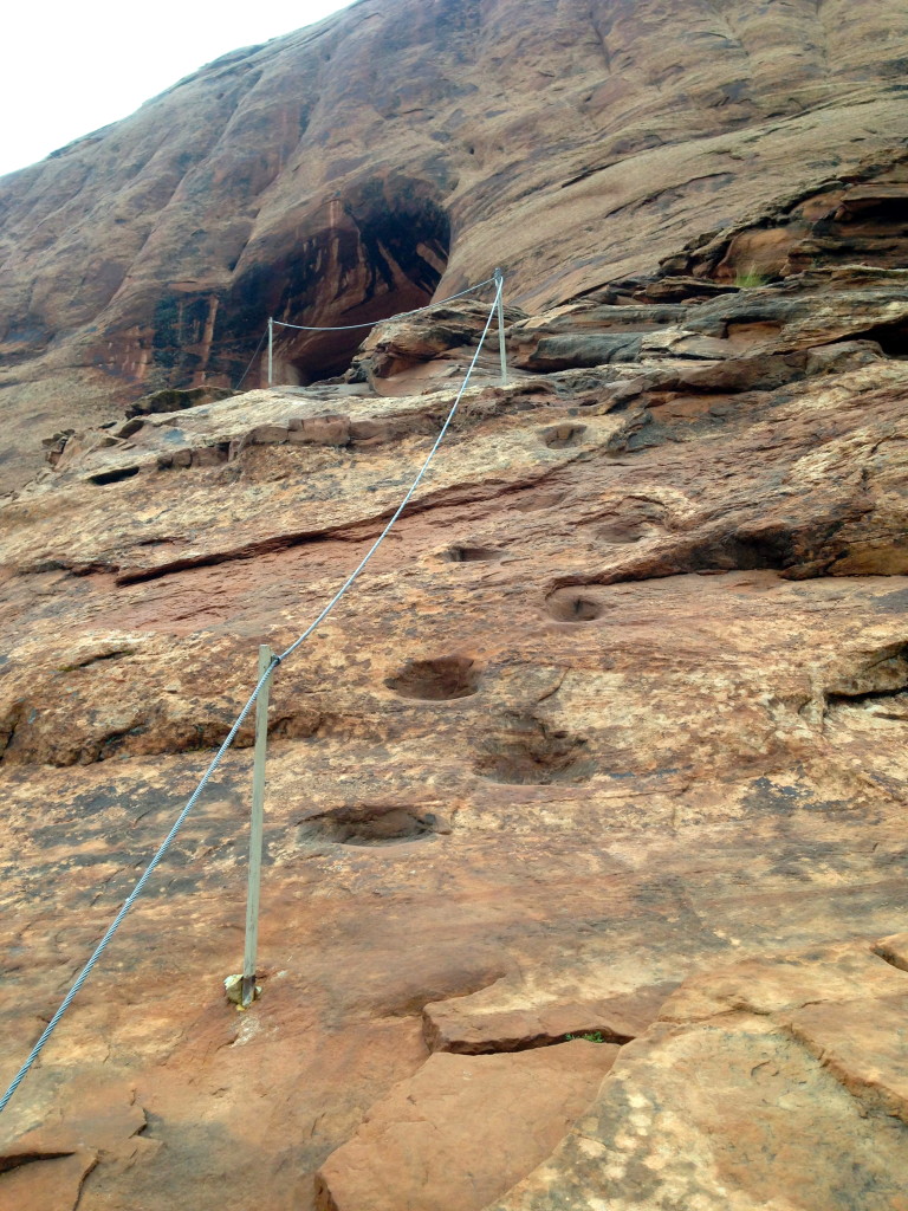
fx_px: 1154
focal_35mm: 33
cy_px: 606
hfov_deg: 42.9
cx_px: 454
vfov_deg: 55.4
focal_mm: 4.12
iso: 50
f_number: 2.4
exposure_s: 1/120
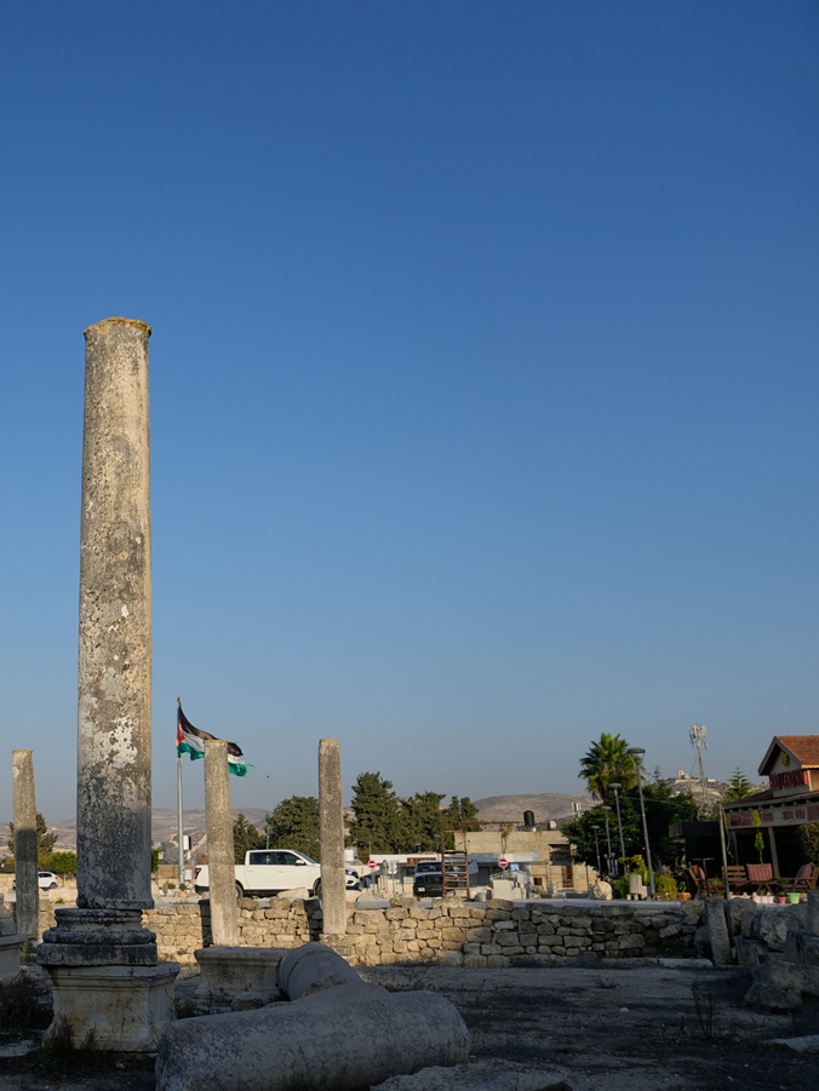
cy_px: 549
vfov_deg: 43.8
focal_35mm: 43
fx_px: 1356
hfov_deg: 31.0
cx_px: -13
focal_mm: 29
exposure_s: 1/2500
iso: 100
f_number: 2.8
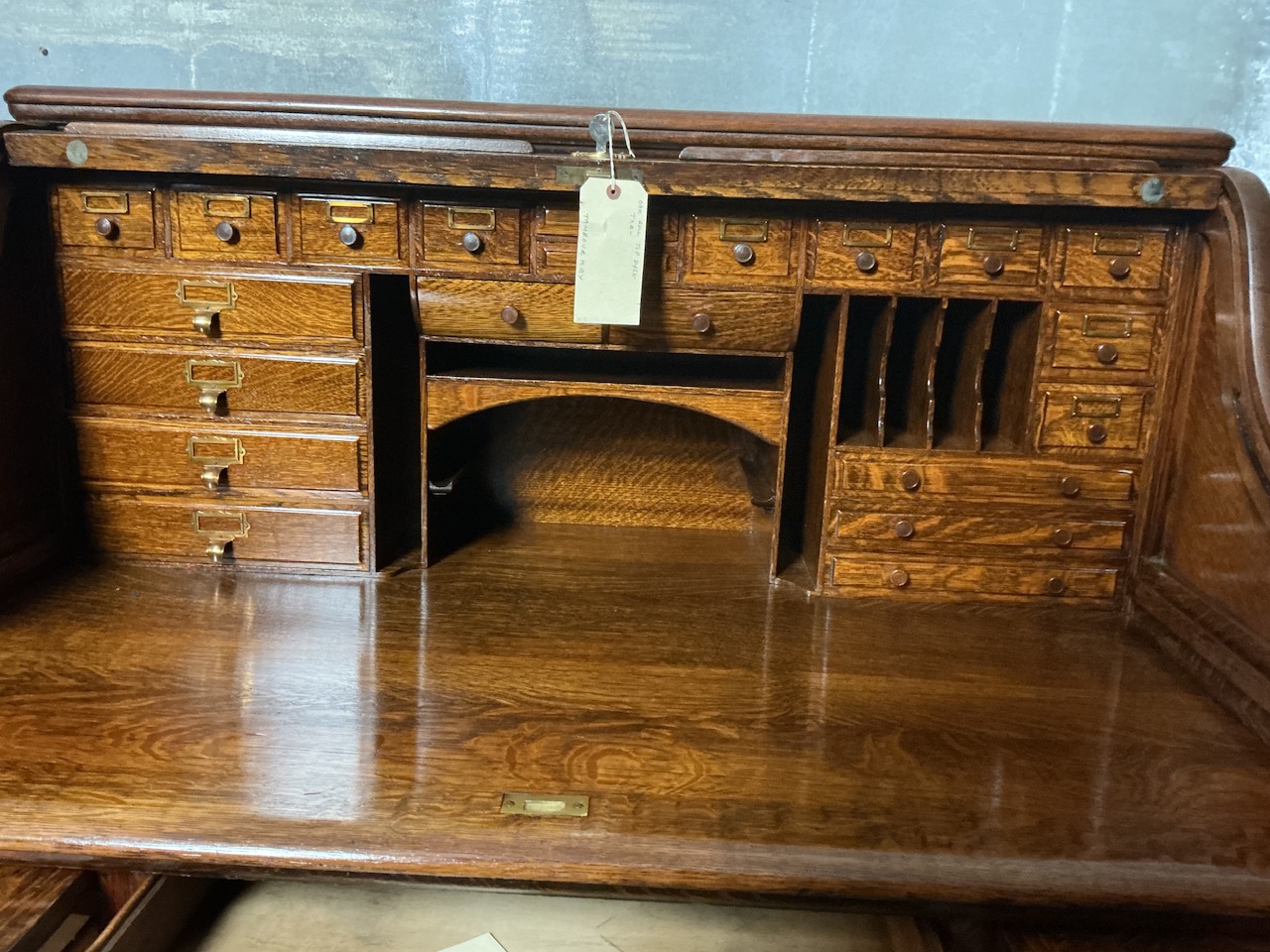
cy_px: 476
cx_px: 635
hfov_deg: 61.7
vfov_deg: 48.2
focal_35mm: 29
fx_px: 1064
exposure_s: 1/25
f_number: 1.8
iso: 500
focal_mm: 3
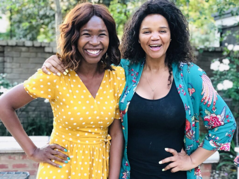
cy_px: 90
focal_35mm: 57
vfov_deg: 25.7
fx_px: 394
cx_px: 120
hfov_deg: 33.8
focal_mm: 6.6
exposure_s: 1/30
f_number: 2.8
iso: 200
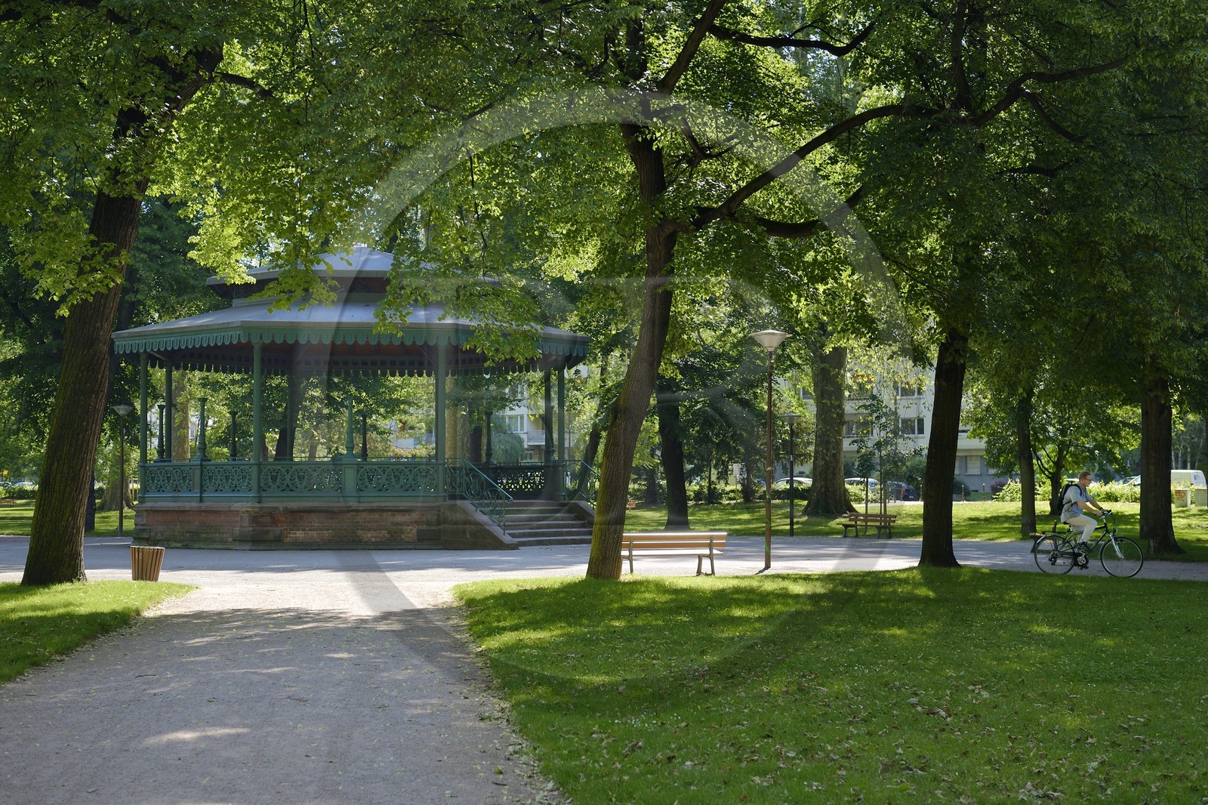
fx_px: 1677
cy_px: 402
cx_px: 604
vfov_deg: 27.0
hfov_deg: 39.6
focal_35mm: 50
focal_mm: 50
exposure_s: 1/400
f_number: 3.5
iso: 200
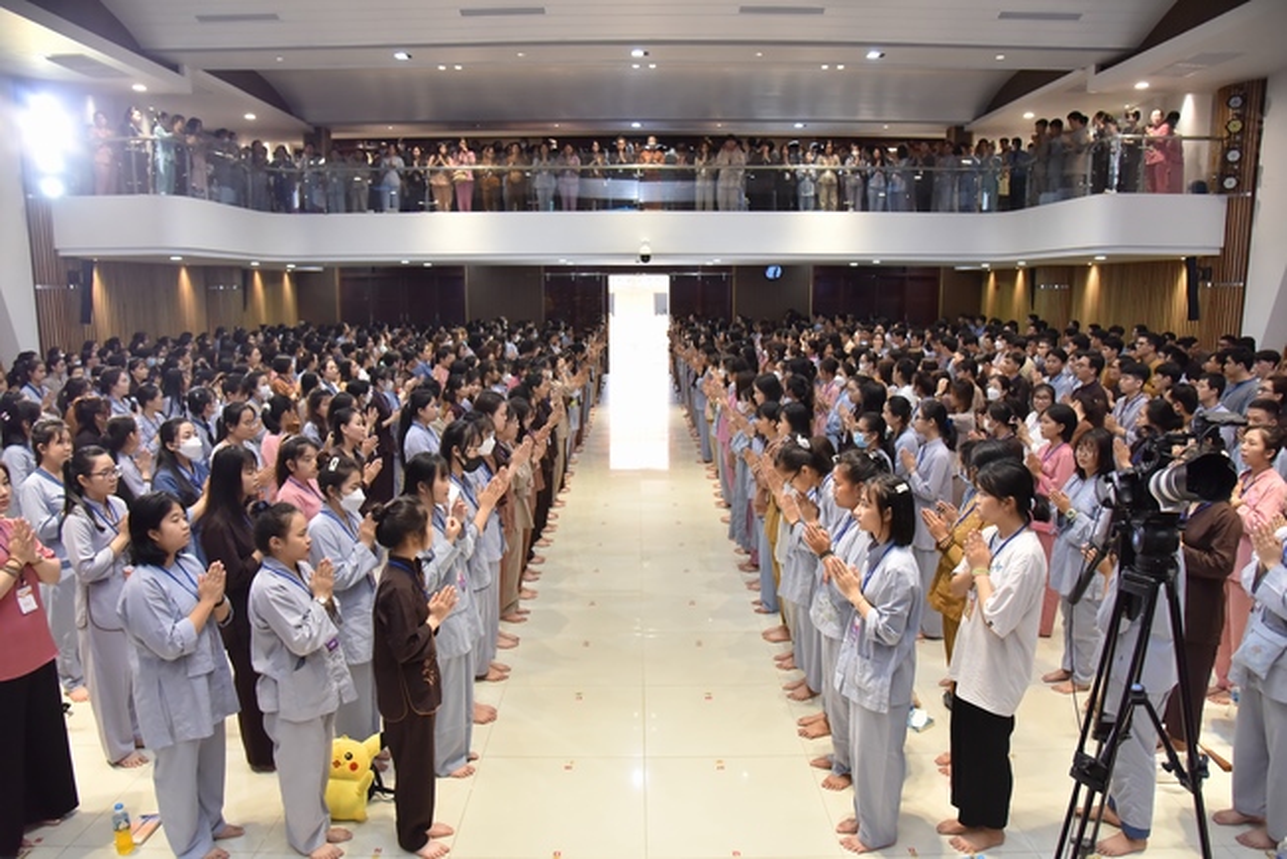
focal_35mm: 24
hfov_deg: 73.7
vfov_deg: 53.2
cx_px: 644
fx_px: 858
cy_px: 430
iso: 1600
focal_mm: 24
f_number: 5
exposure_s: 1/125
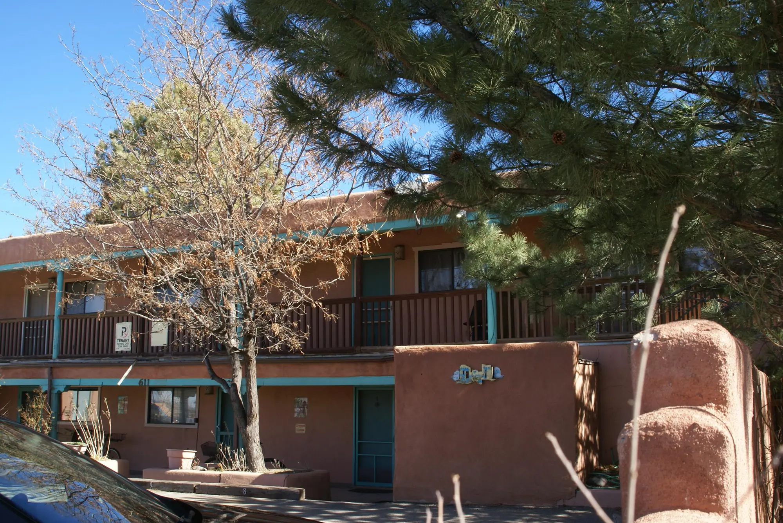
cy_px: 262
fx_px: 784
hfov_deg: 53.1
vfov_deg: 36.9
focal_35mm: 36
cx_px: 392
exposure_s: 1/80
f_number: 9
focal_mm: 24
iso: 100
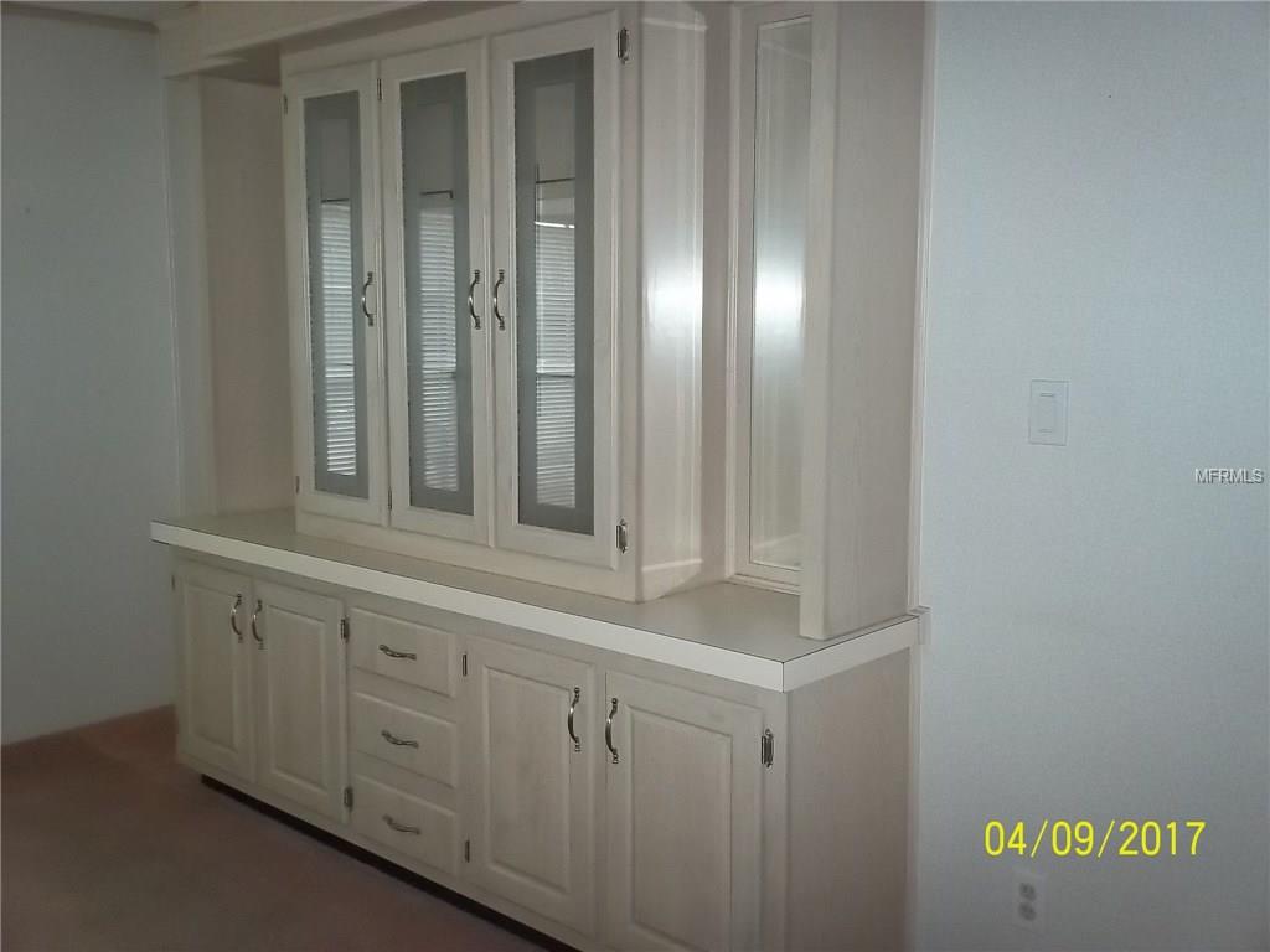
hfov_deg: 49.0
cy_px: 476
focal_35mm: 38
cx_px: 635
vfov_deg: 37.7
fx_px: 1394
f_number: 4.5
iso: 360
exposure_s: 1/60
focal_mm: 6.3
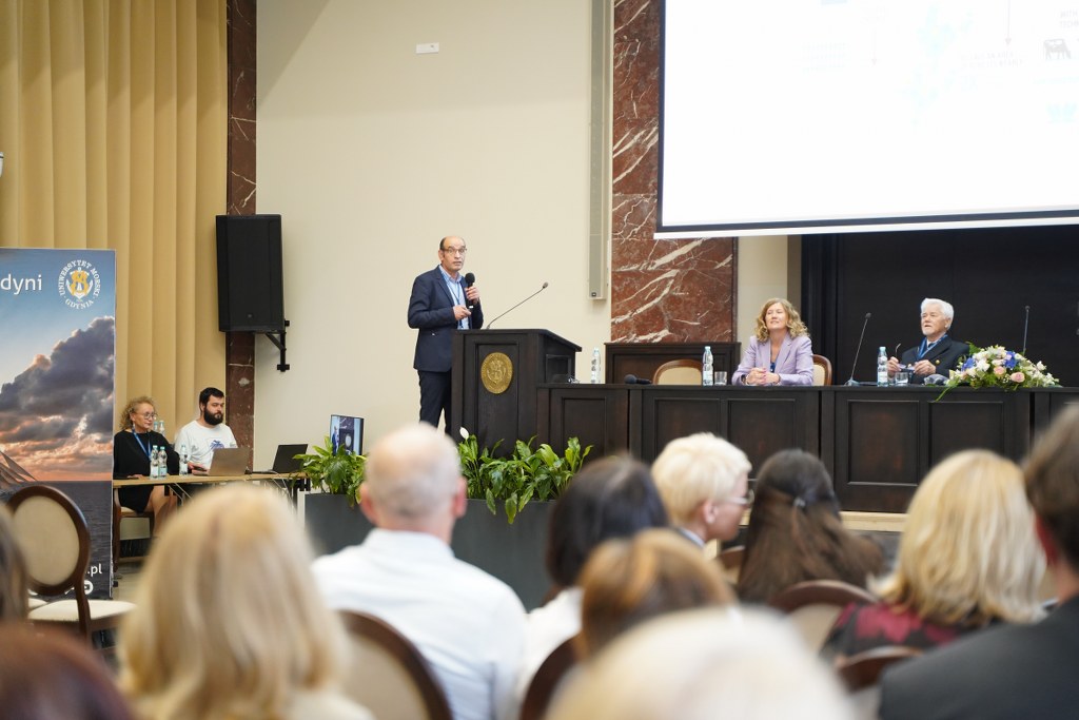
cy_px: 360
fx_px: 2248
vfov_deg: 18.2
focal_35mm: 75
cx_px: 540
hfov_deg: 27.0
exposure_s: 1/125
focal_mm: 75
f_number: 2.8
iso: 3200
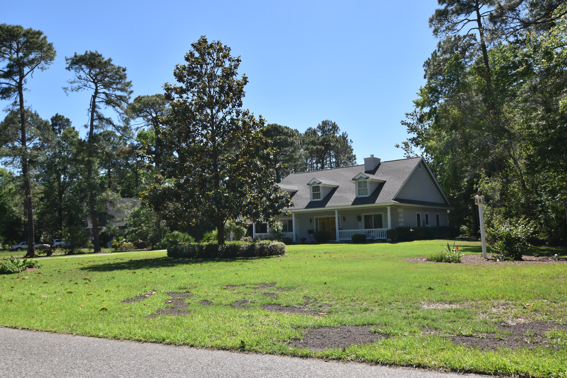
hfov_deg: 61.9
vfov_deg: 43.6
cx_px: 284
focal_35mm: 30
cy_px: 189
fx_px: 472
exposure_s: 1/320
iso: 200
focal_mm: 20
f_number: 9
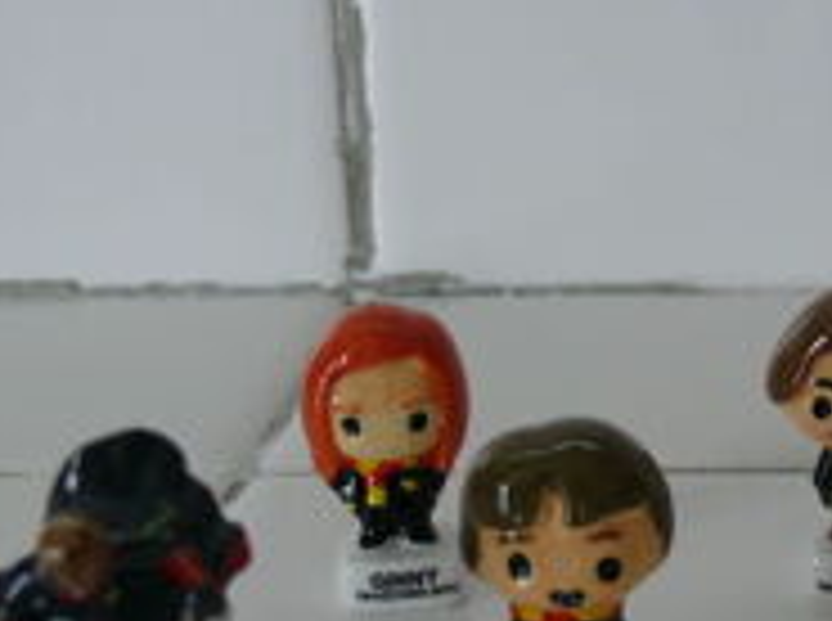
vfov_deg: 16.1
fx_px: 2183
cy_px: 432
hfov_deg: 20.5
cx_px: 922
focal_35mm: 91
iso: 100
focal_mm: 7.4
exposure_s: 1/10
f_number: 2.8
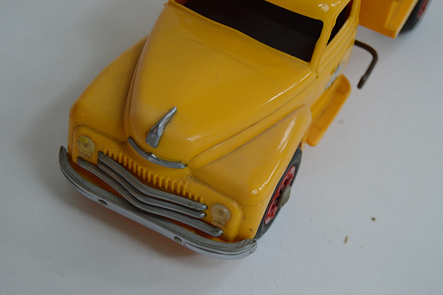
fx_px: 848
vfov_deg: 19.7
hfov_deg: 29.3
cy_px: 148
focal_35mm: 69
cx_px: 222
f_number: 5.3
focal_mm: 46
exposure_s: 1/100
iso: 400
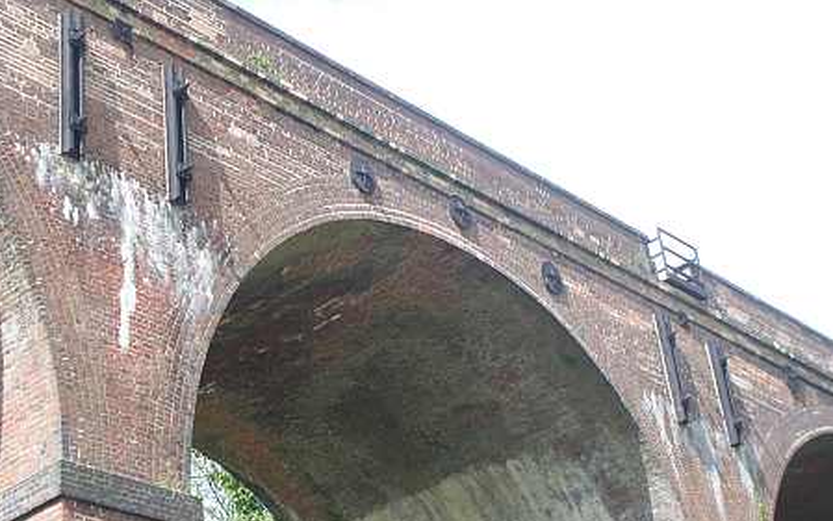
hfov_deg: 28.6
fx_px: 1635
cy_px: 257
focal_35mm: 72
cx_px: 391
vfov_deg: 18.1
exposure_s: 1/200
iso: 64
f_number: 4.1
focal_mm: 9.9
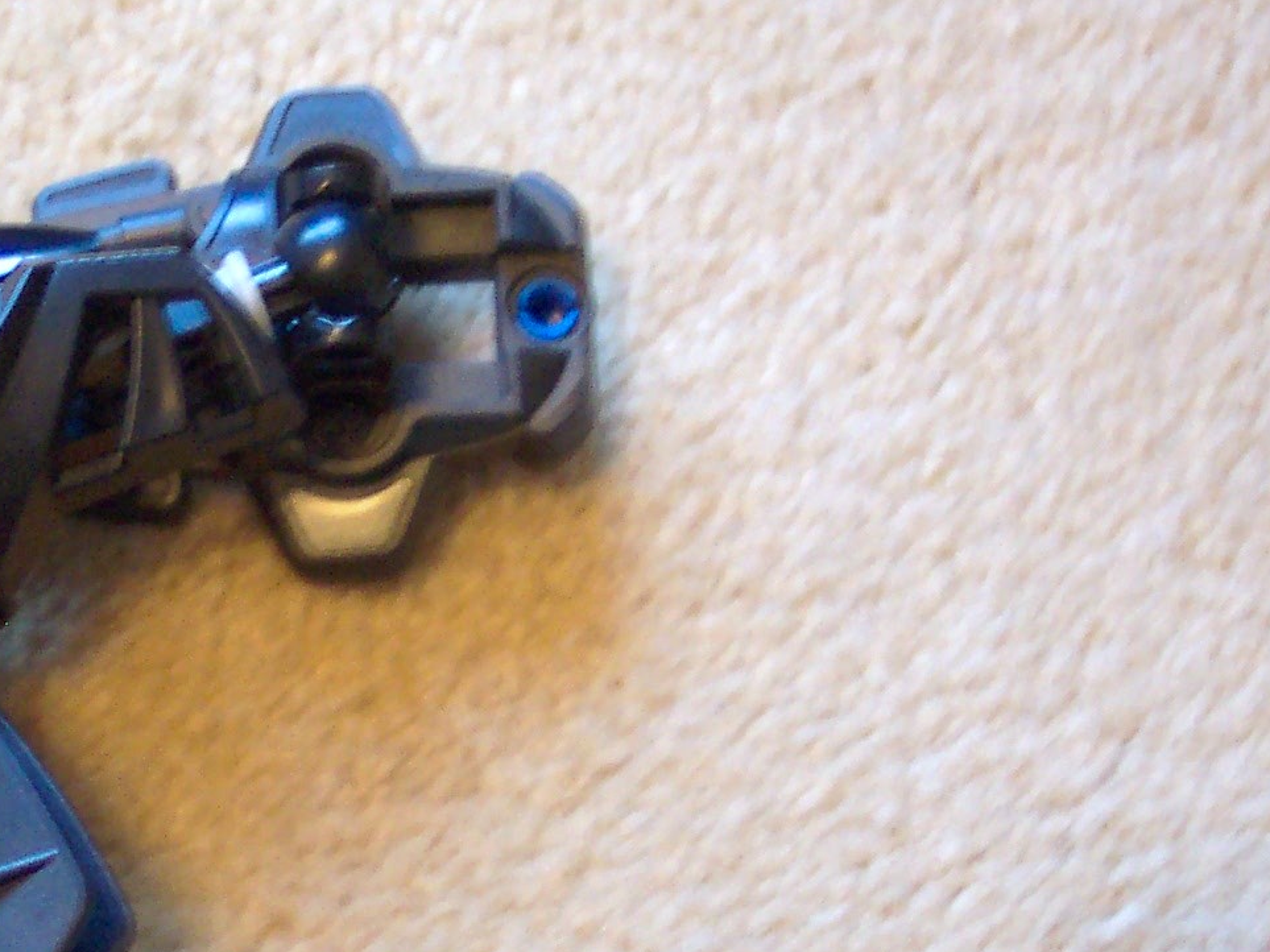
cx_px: 164
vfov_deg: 13.4
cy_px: 736
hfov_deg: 17.7
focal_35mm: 110
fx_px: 4035
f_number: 3.4
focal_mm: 10.7
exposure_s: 1/8
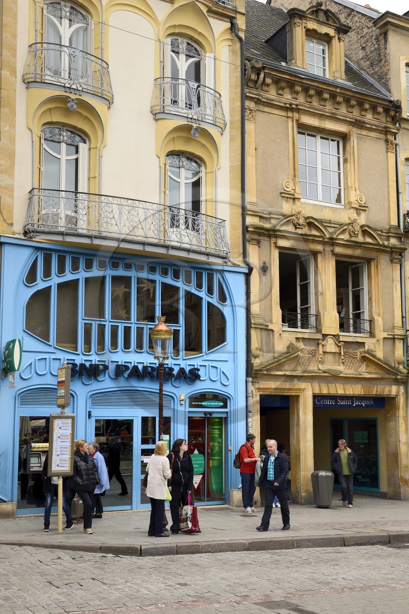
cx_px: 204
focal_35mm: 38
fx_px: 648
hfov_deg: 35.0
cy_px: 307
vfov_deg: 50.7
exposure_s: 1/320
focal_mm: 38
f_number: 7.1
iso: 320
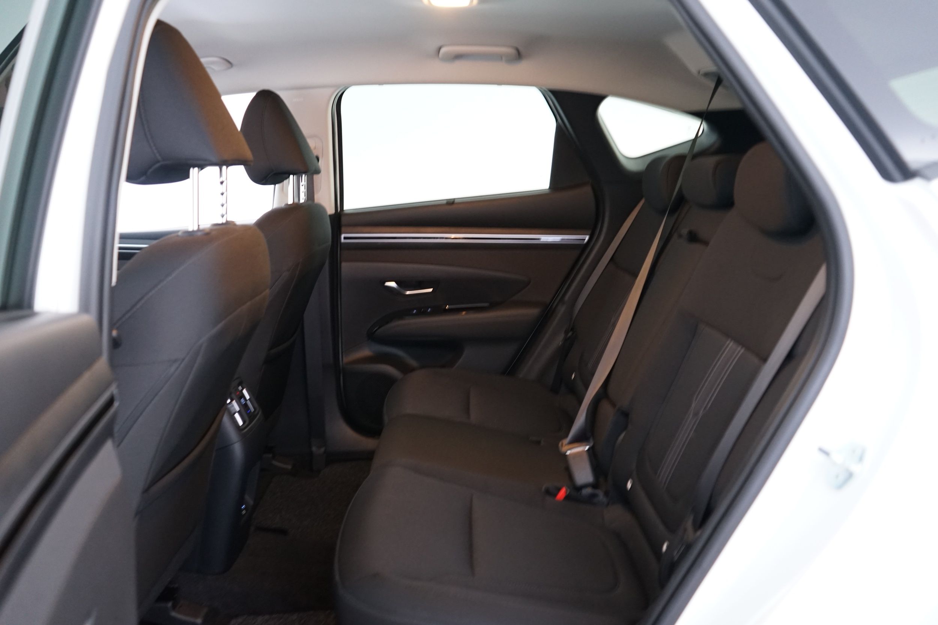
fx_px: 730
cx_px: 469
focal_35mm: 28
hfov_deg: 65.5
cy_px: 312
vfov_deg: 46.4
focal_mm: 28
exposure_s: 1/13
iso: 2000
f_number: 4
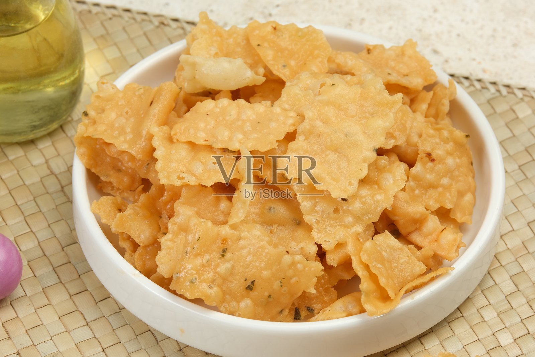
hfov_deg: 10.2
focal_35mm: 202
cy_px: 178
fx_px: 3002
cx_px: 268
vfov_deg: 6.8
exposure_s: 1/125
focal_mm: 134.5
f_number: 11
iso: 160
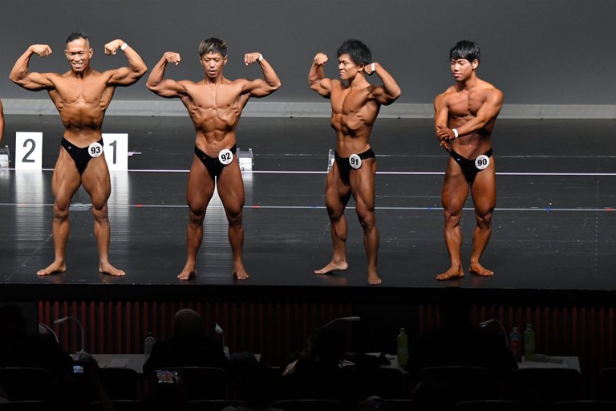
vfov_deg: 6.3
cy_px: 206
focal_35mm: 219
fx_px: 3747
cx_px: 308
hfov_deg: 9.4
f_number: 5.6
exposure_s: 1/400
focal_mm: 145
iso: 5000
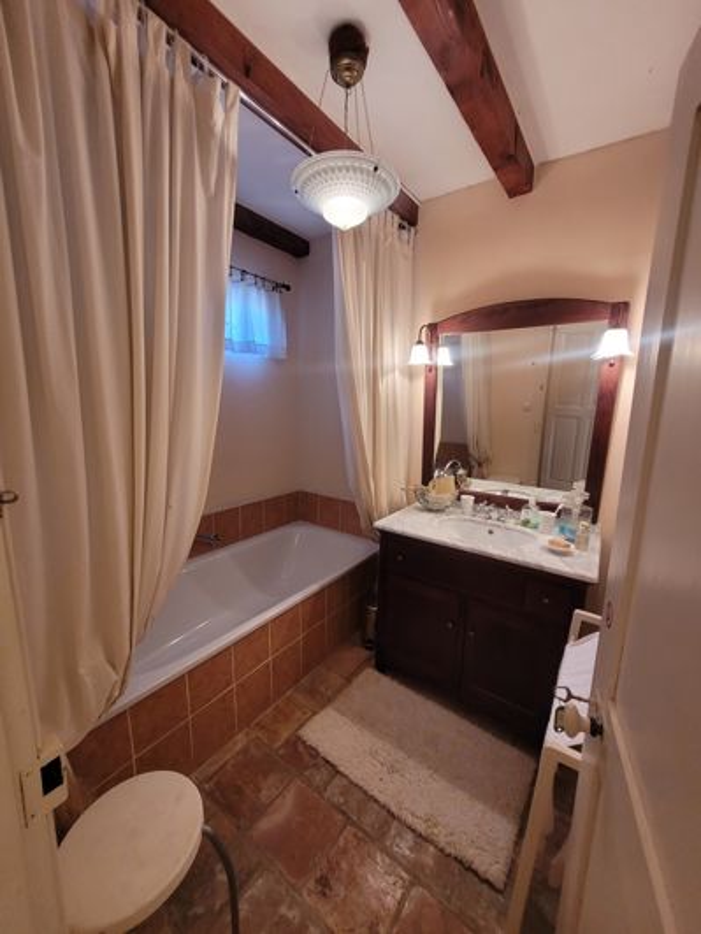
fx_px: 351
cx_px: 350
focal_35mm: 13
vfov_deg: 106.2
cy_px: 467
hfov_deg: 89.9
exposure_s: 1/50
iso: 250
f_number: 2.2
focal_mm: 1.74
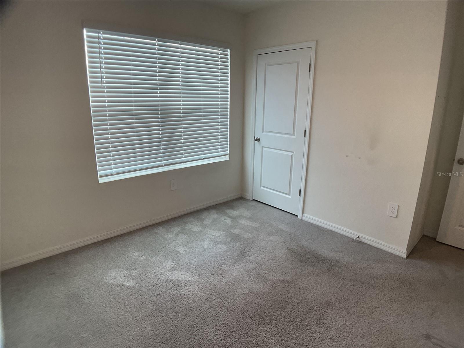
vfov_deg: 48.2
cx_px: 232
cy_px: 174
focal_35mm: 29
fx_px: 389
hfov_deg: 61.7
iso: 50
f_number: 1.8
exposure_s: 1/100
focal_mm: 3
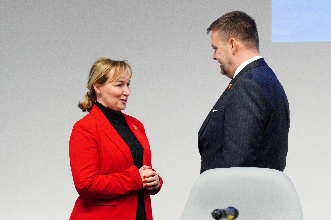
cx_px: 166
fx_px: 937
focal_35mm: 102
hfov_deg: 20.0
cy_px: 110
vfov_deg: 13.4
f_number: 4.5
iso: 10000
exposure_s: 1/250
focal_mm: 68
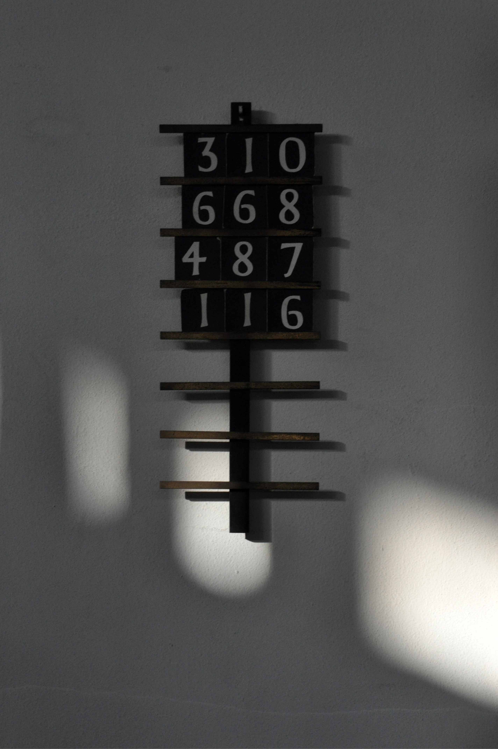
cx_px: 249
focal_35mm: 158
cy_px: 374
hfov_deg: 8.7
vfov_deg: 13.1
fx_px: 3276
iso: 800
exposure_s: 1/60
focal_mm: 105
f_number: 18
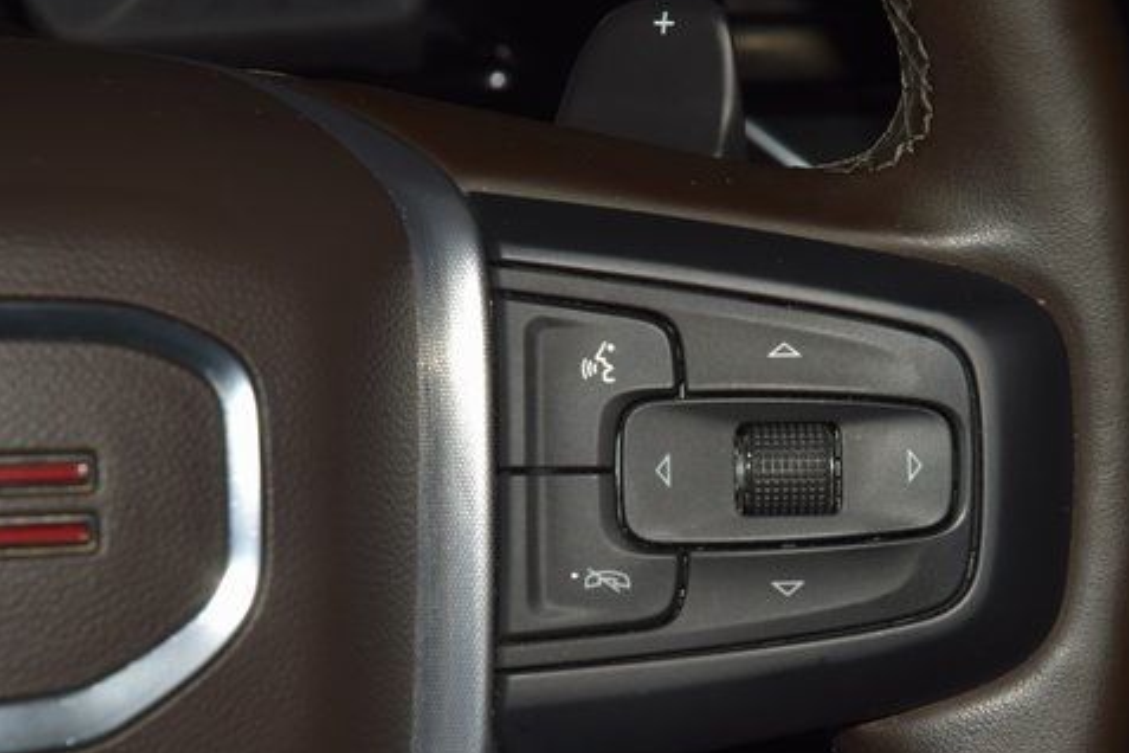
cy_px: 371
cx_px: 748
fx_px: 4422
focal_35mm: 141
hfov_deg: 14.5
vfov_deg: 9.7
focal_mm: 70
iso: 100
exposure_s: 1/125
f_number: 8
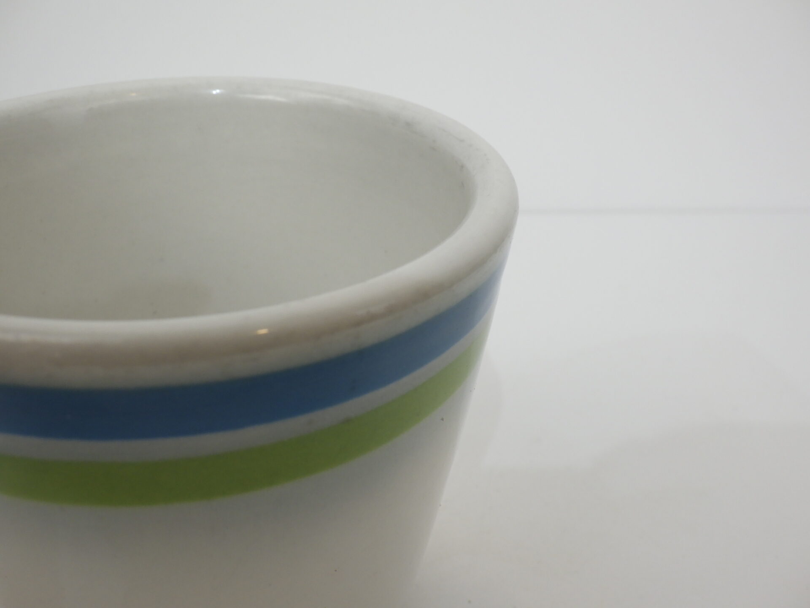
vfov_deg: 41.8
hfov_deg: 54.0
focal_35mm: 34
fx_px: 796
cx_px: 405
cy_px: 304
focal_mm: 6.1
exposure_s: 1/80
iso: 125
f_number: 3.8
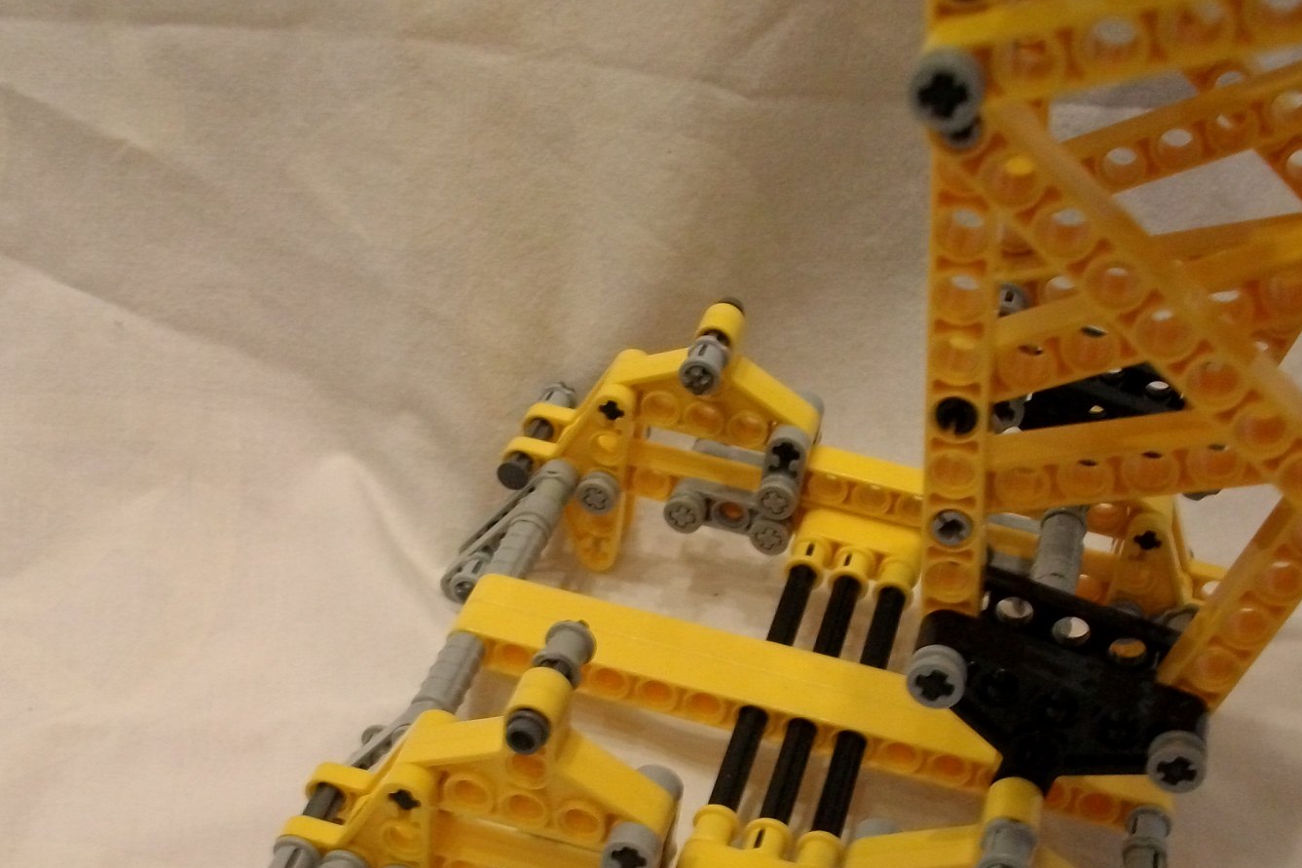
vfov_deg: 25.8
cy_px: 735
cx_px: 686
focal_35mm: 51
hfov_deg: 38.9
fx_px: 1844
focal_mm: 5.7
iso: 241
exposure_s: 1/15
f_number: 2.9
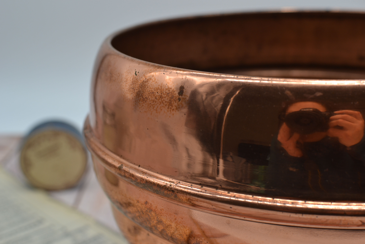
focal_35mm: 52
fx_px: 532
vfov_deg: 25.8
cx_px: 182
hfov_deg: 37.9
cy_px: 122
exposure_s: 1/125
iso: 220
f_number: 5.6
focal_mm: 35
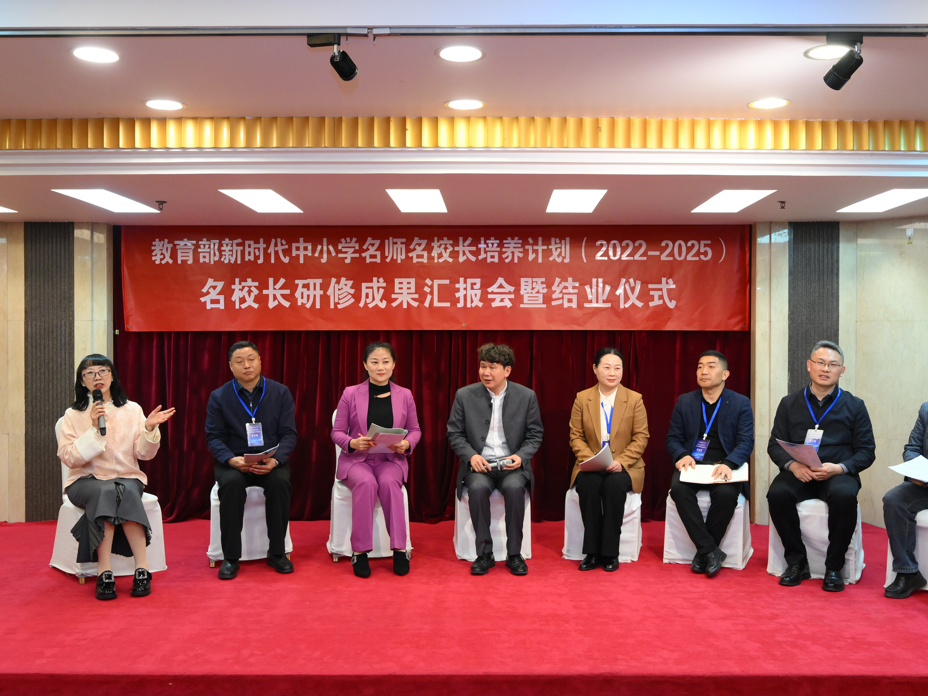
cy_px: 353
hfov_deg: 55.3
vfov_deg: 42.9
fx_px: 885
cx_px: 491
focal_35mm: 33
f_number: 4
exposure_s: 1/100
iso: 1600
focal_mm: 20
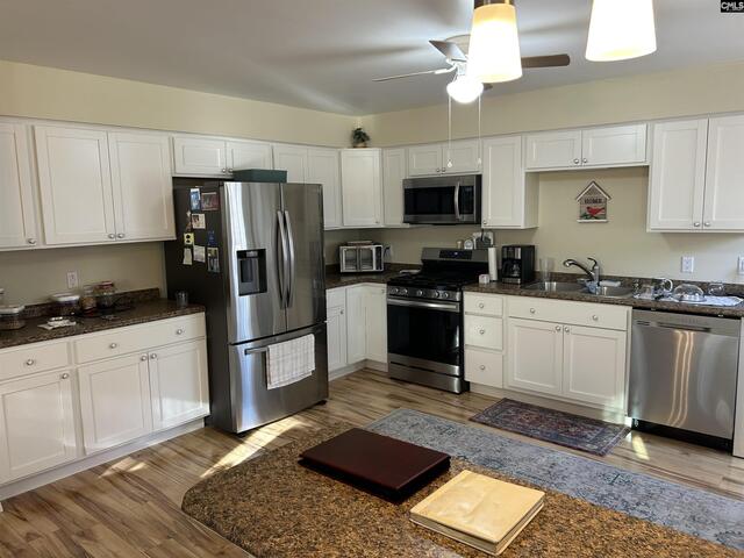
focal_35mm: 26
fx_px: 559
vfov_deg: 53.1
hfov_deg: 67.3
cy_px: 279
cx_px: 372
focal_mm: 5.7
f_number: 1.5
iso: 80
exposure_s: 1/60
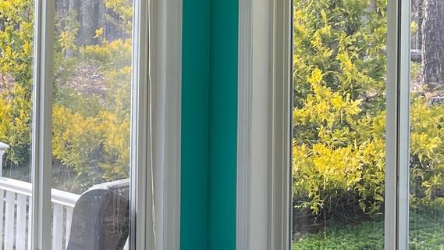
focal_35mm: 98
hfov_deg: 20.2
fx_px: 1154
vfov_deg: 12.2
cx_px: -112
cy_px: 14
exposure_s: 1/490
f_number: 1.6
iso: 32
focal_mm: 5.1
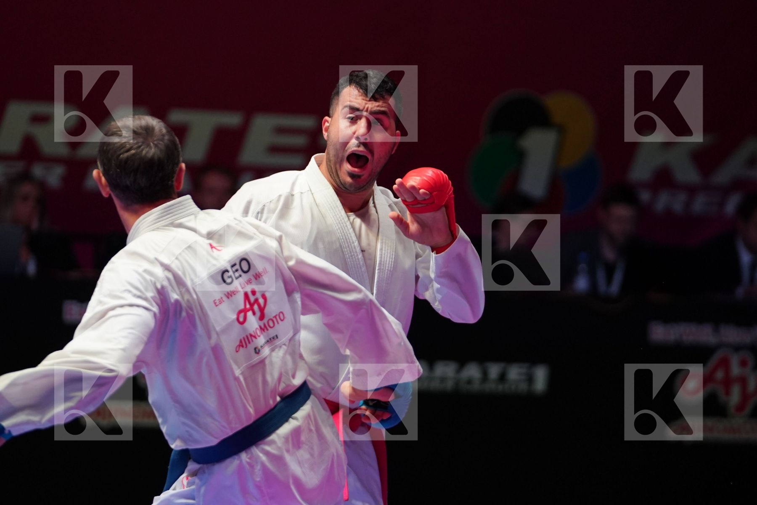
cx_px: 378
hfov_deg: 8.0
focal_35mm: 256
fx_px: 5383
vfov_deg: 5.4
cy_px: 252
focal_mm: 171
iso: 2000
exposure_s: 1/1000
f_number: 2.8
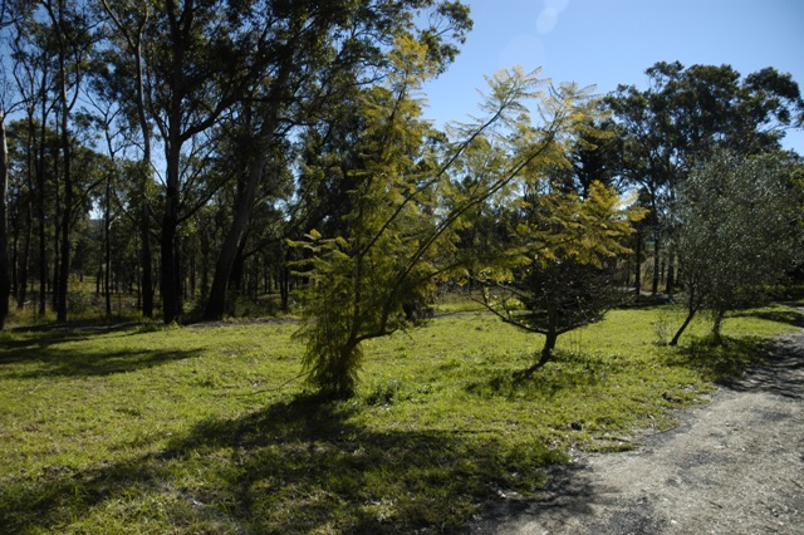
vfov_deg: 47.9
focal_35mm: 27
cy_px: 268
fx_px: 603
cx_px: 402
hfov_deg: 67.4
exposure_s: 1/1250
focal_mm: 18
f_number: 4.5
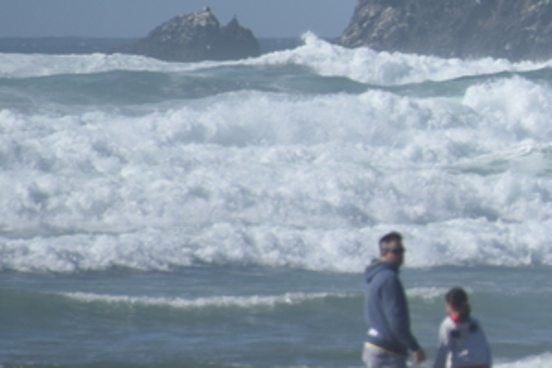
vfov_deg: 1.1
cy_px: -13
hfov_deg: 1.6
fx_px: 19594
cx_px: 1141
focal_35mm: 1278
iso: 100
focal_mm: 300
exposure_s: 1/640
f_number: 9
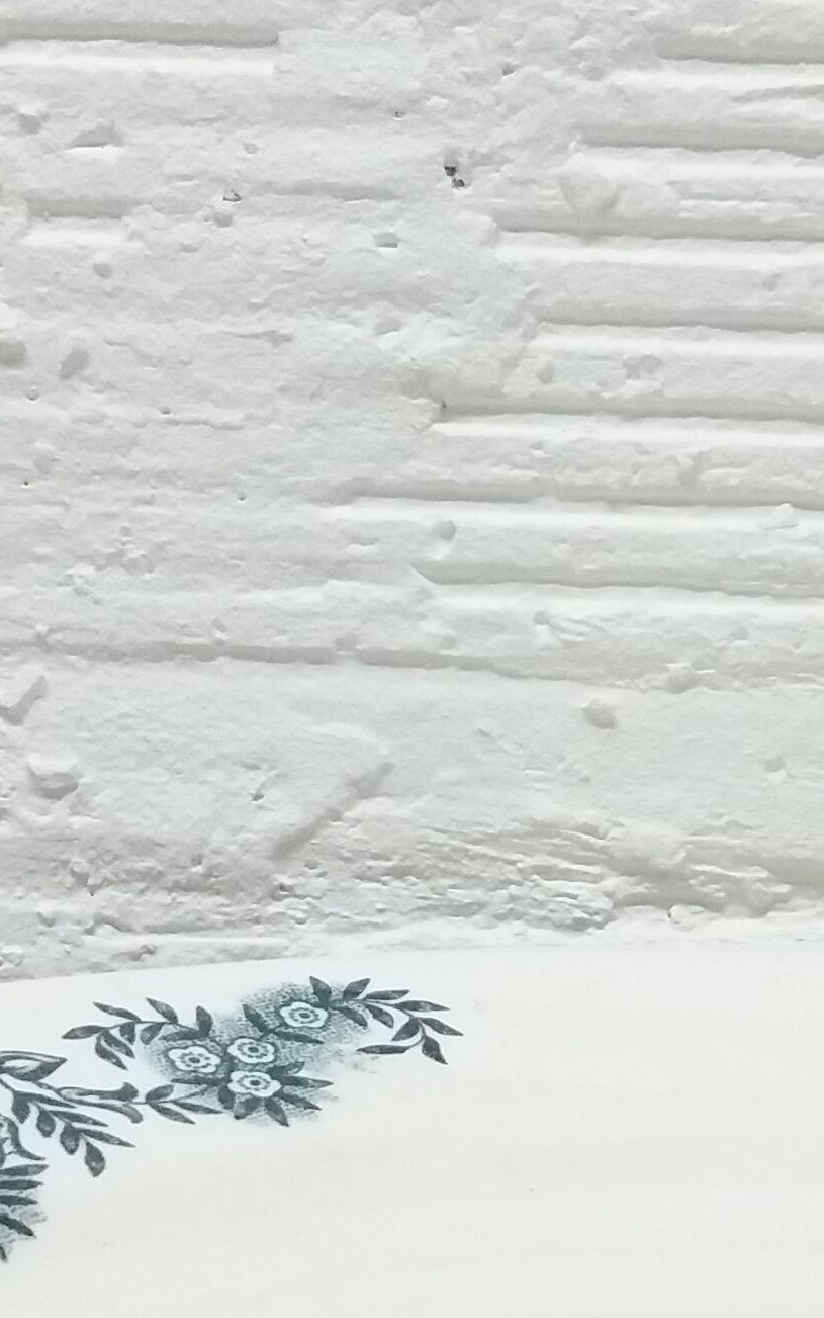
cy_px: 1072
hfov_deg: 13.8
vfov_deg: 21.8
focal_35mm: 94
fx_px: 3376
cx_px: 701
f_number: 1.9
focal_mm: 3.7
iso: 400
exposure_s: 1/292
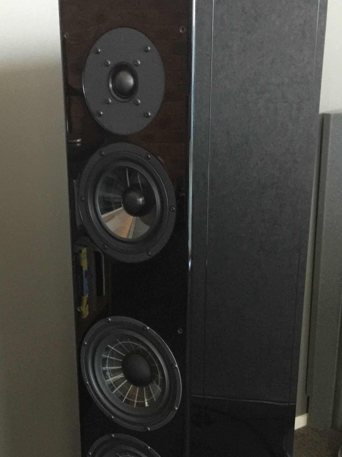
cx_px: 113
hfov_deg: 27.9
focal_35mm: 52
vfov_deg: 36.0
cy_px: 344
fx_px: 685
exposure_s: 1/4
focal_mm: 4.15
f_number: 2.2
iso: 200
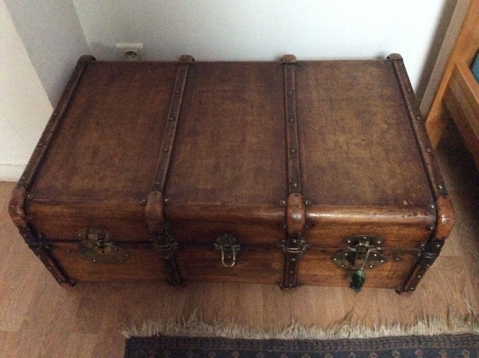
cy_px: 179
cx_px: 240
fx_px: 442
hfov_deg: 56.9
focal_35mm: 32
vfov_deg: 44.1
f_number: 2.4
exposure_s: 1/17
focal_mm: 3.3
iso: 800
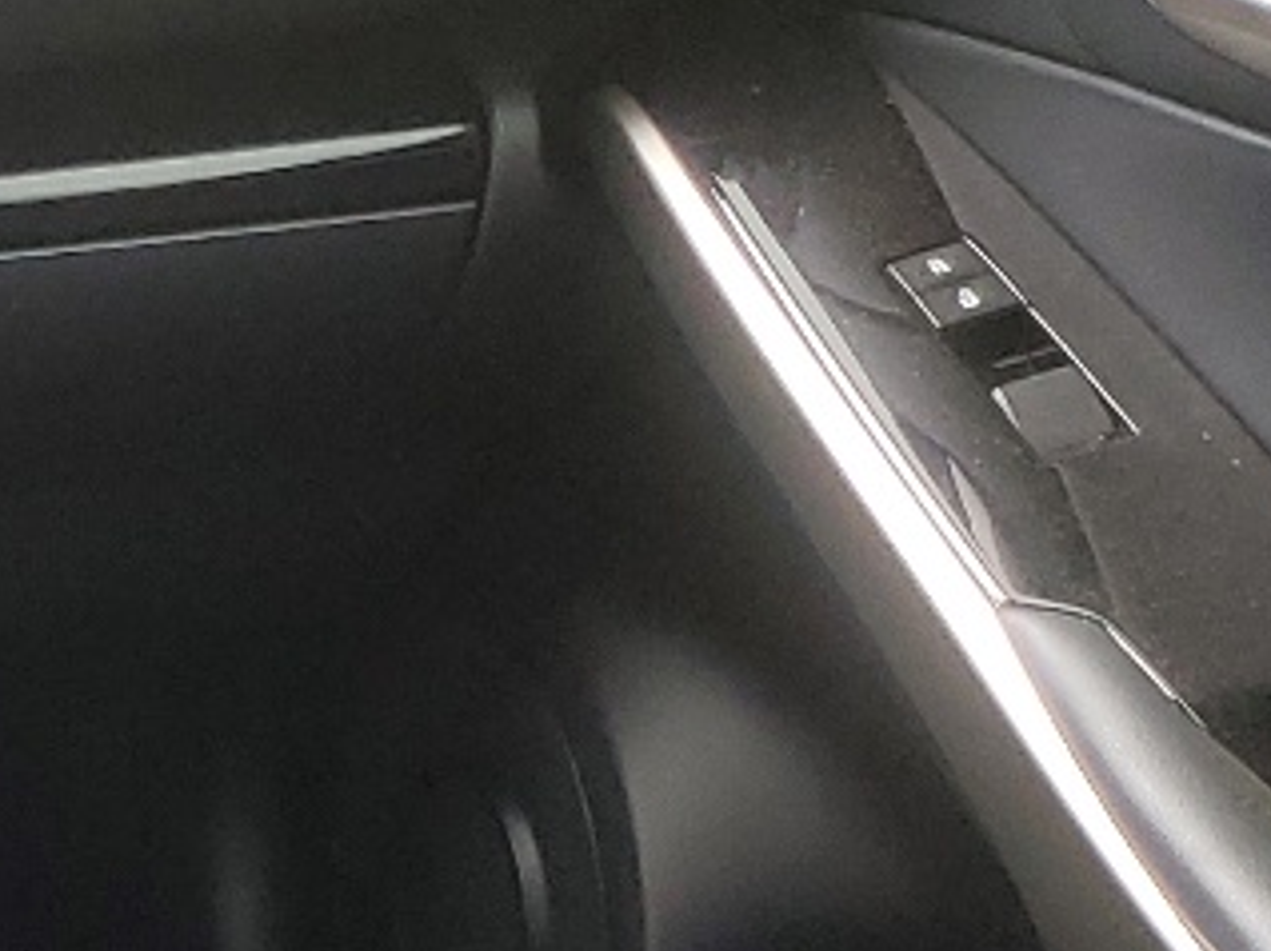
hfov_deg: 11.9
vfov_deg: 10.7
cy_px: 1594
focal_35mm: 131
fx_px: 4806
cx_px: -1875
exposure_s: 1/120
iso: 55
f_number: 1.5
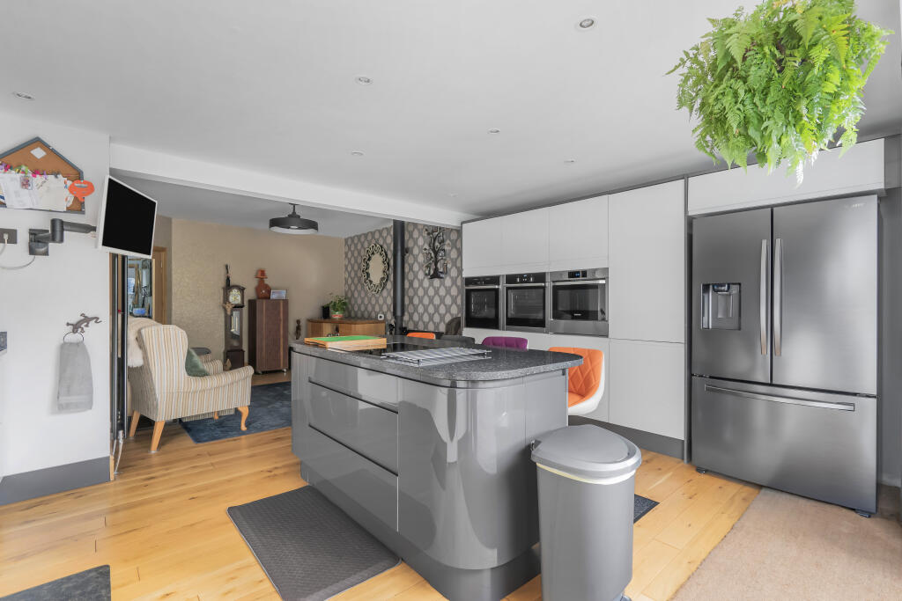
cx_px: 451
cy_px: 300
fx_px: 401
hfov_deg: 96.7
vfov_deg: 73.8
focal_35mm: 16
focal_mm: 16
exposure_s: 1/13
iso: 200
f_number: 9
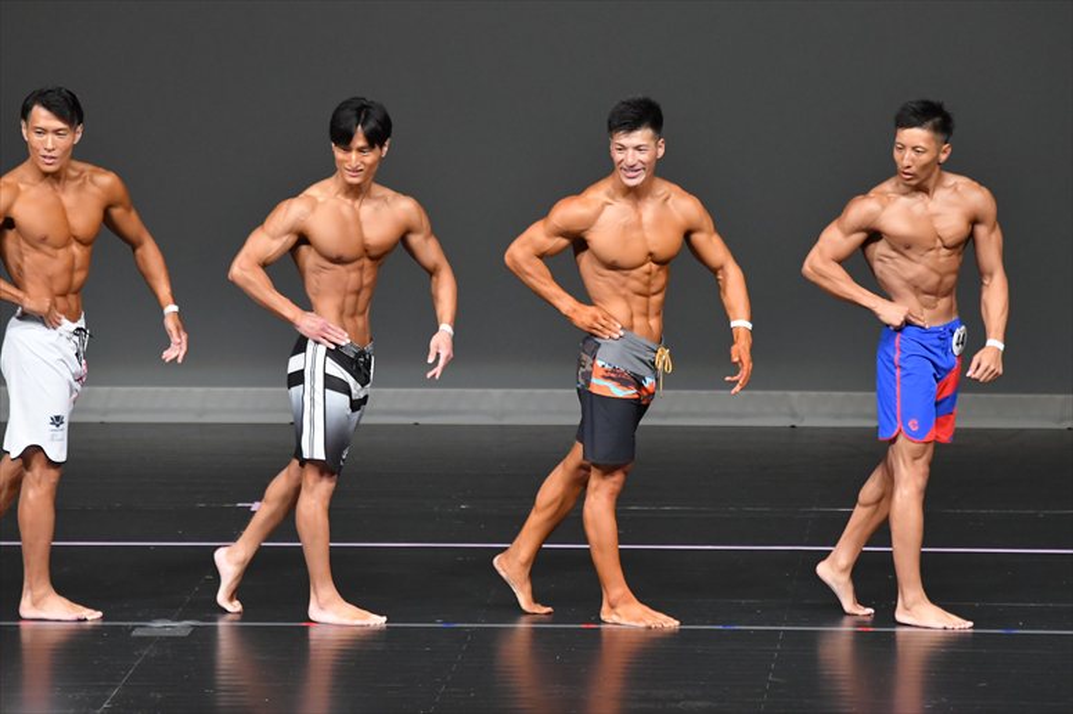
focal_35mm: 300
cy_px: 357
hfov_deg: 6.9
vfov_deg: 4.6
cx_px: 536
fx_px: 8937
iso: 4000
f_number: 5.6
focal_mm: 200
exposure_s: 1/400
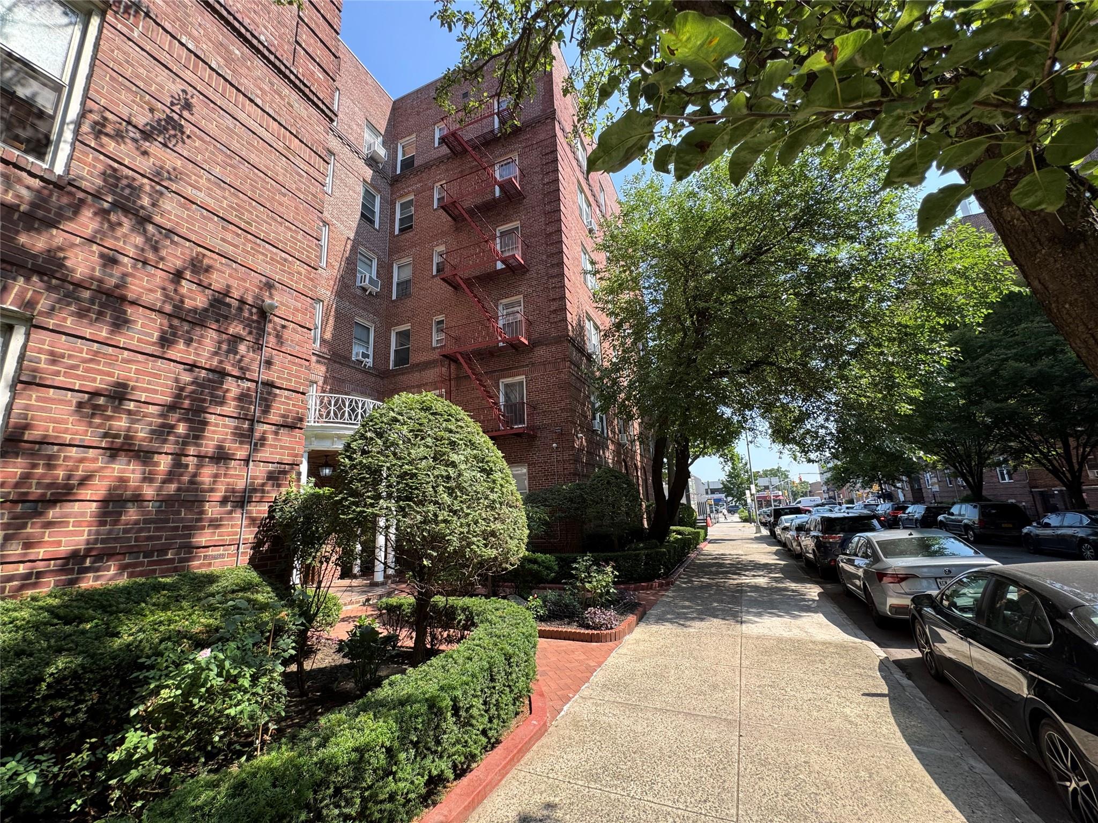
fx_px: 444
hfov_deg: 102.1
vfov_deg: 85.7
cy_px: 412
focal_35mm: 14
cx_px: 549
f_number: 2.2
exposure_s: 1/368
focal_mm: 2.22
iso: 40
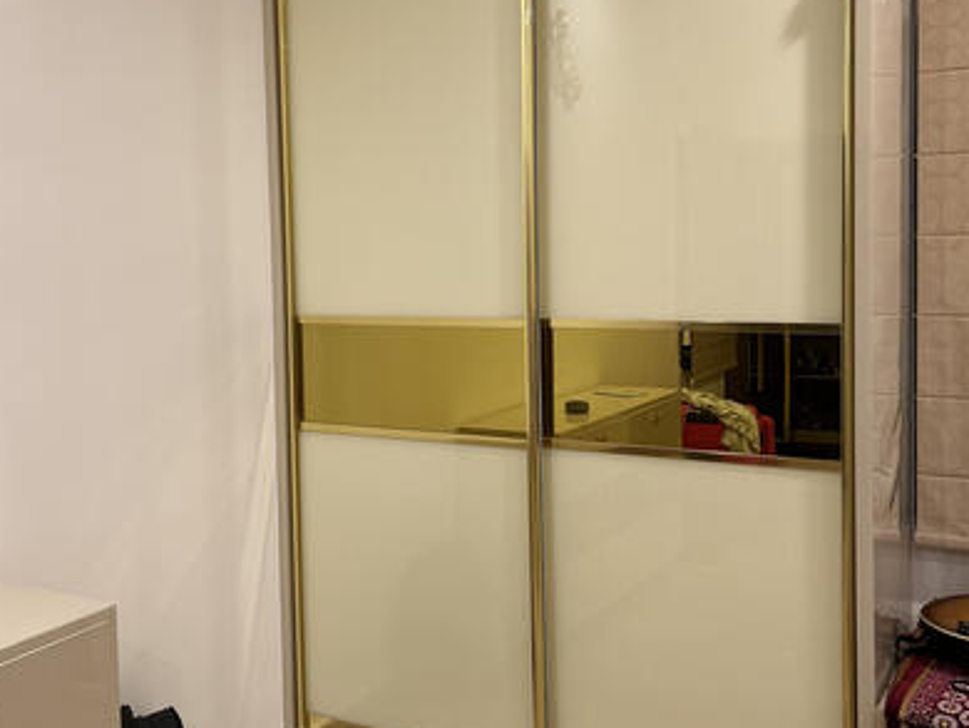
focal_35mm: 40
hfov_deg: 46.7
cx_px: 422
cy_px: 293
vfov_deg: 35.9
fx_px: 1120
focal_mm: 5.7
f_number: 1.5
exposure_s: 1/50
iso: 160
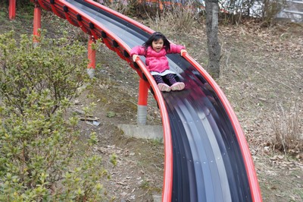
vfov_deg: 16.5
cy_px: 101
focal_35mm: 82
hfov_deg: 24.6
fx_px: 694
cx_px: 152
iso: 200
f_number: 5.6
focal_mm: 55
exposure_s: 1/100
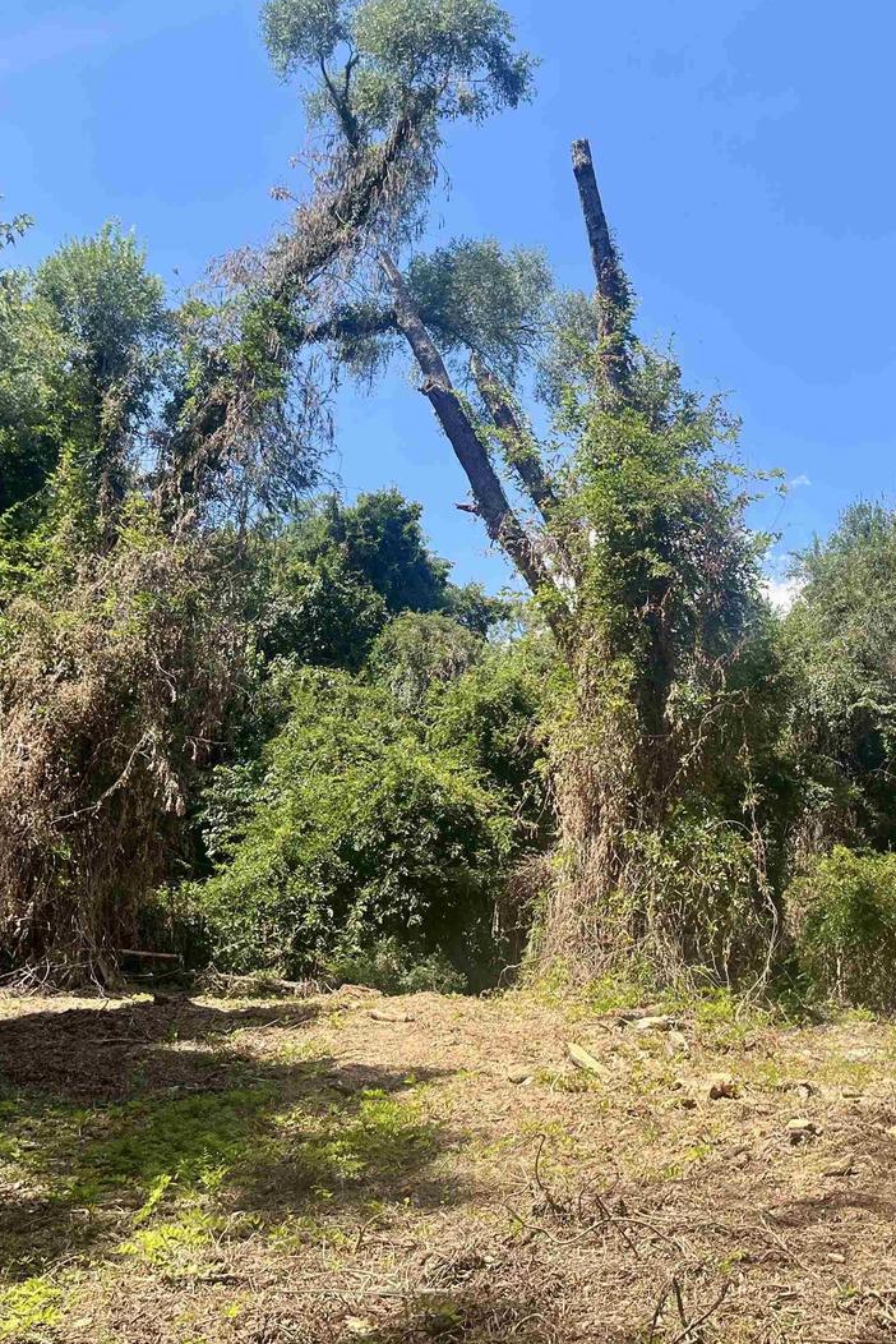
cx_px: 684
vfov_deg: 51.9
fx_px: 1380
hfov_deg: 35.1
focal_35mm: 37
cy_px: 667
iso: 50
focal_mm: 5.1
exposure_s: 1/1404
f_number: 1.6
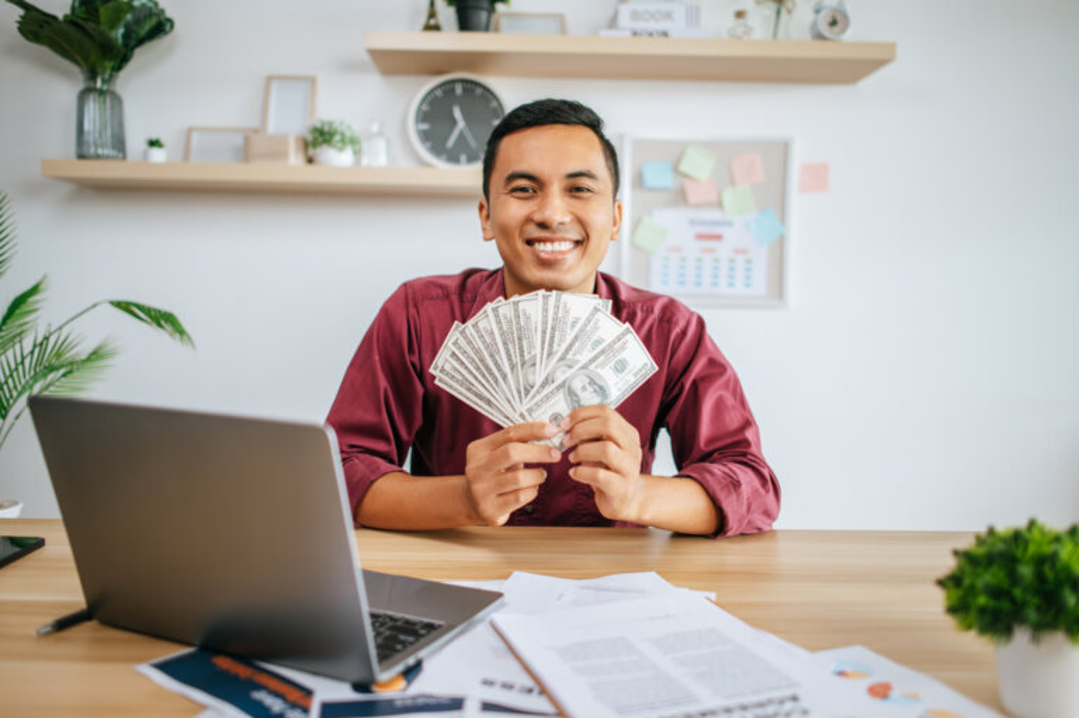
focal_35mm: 28
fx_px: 839
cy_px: 359
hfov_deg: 65.5
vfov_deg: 46.3
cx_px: 540
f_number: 1.8
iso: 200
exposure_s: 1/200
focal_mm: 28
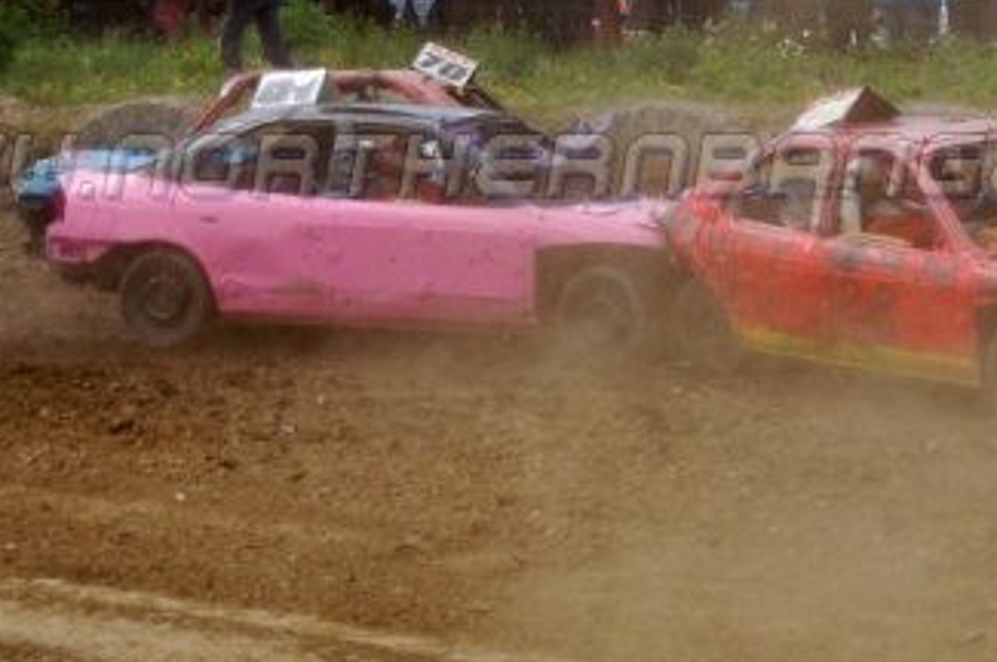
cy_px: 175
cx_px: 715
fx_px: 3763
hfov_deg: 15.0
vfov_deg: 10.0
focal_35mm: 136
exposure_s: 1/1000
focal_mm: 46
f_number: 5
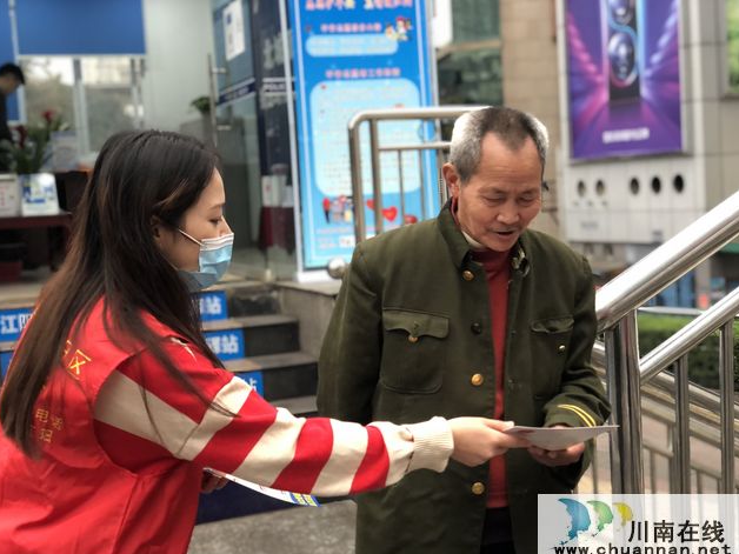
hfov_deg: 36.2
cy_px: 281
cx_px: 367
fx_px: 1131
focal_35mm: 53
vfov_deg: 27.5
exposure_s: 1/30
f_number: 2.4
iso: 100
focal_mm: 6
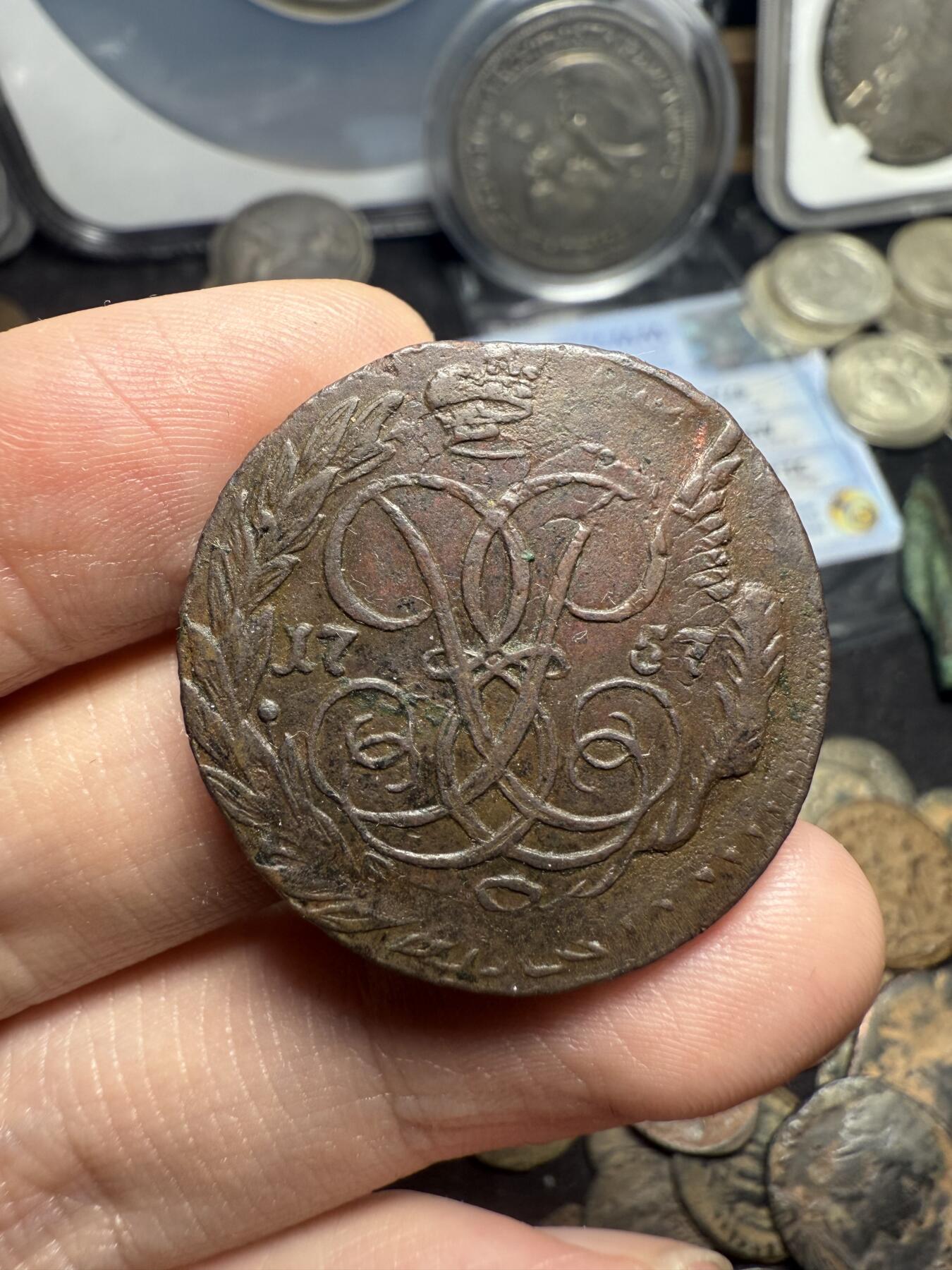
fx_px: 880
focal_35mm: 24
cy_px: 635
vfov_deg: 71.6
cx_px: 476
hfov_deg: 56.8
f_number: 2.2
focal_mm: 2.22
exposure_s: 1/99
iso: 64
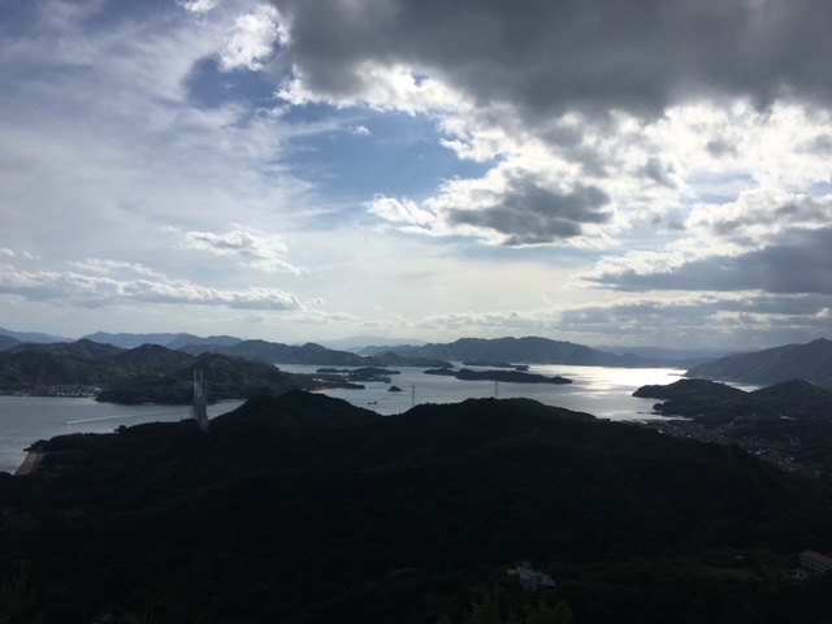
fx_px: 697
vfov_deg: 48.2
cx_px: 416
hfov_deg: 61.7
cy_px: 312
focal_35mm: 29
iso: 25
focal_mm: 4.15
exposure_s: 1/5128
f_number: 2.2
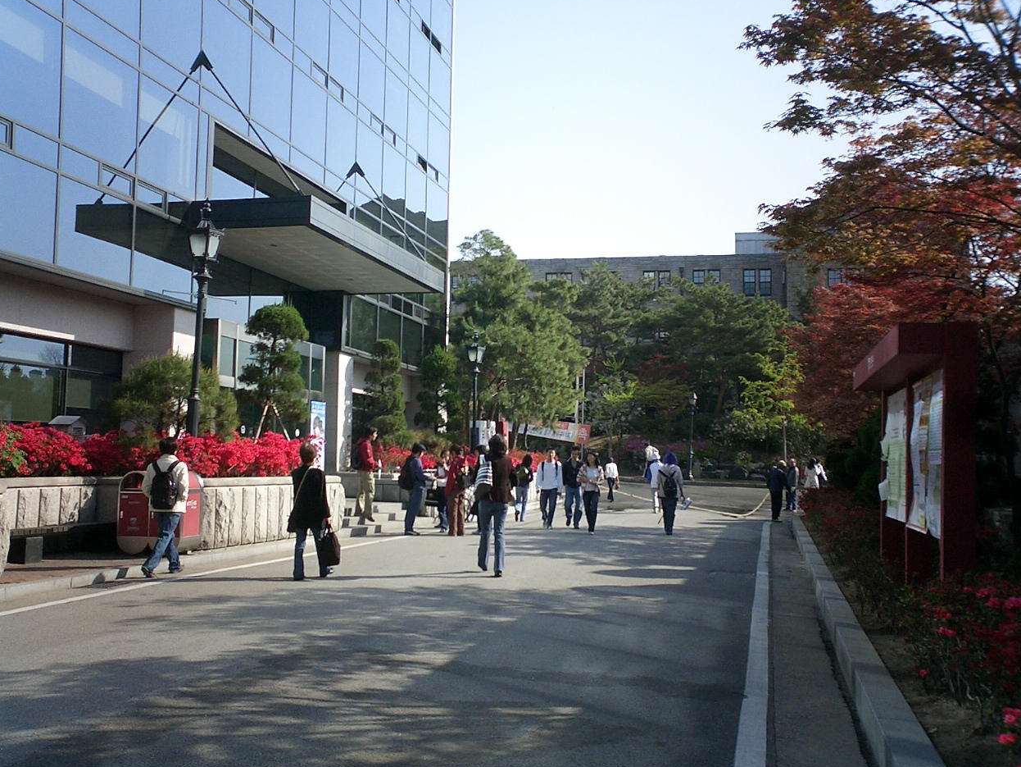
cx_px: 498
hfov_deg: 49.0
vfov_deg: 37.7
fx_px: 1121
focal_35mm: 38
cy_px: 382
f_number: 3.5
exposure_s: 1/640
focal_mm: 5.6
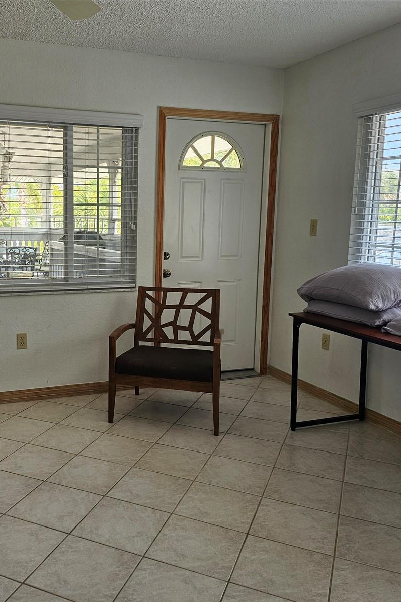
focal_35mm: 32
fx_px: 535
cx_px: 109
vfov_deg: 58.7
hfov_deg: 40.2
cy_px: 302
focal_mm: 6.3
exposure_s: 1/120
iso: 50
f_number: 1.7
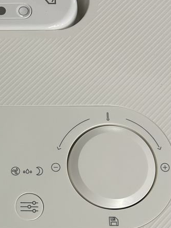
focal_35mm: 59
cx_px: -10
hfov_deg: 23.5
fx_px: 388
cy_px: 203
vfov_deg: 31.2
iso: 125
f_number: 1.5
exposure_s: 1/50
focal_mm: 5.7
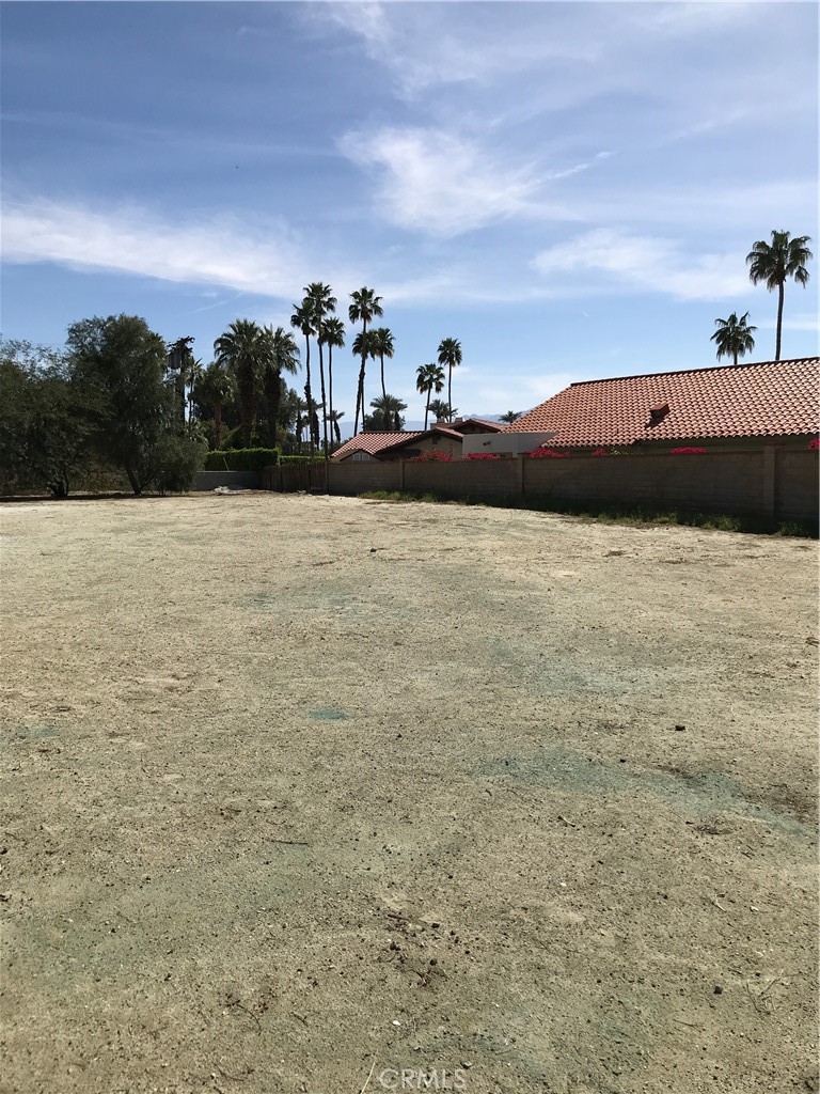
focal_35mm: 28
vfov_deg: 63.4
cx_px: 410
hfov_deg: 49.7
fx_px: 884
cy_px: 547
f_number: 1.8
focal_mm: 3.99
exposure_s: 1/5319
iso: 20
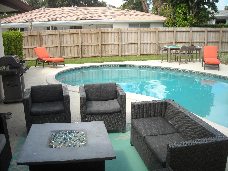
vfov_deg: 40.7
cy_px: 86
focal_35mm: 35
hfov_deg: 52.6
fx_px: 231
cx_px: 114
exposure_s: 1/250
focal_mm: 5.7
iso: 67
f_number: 2.8
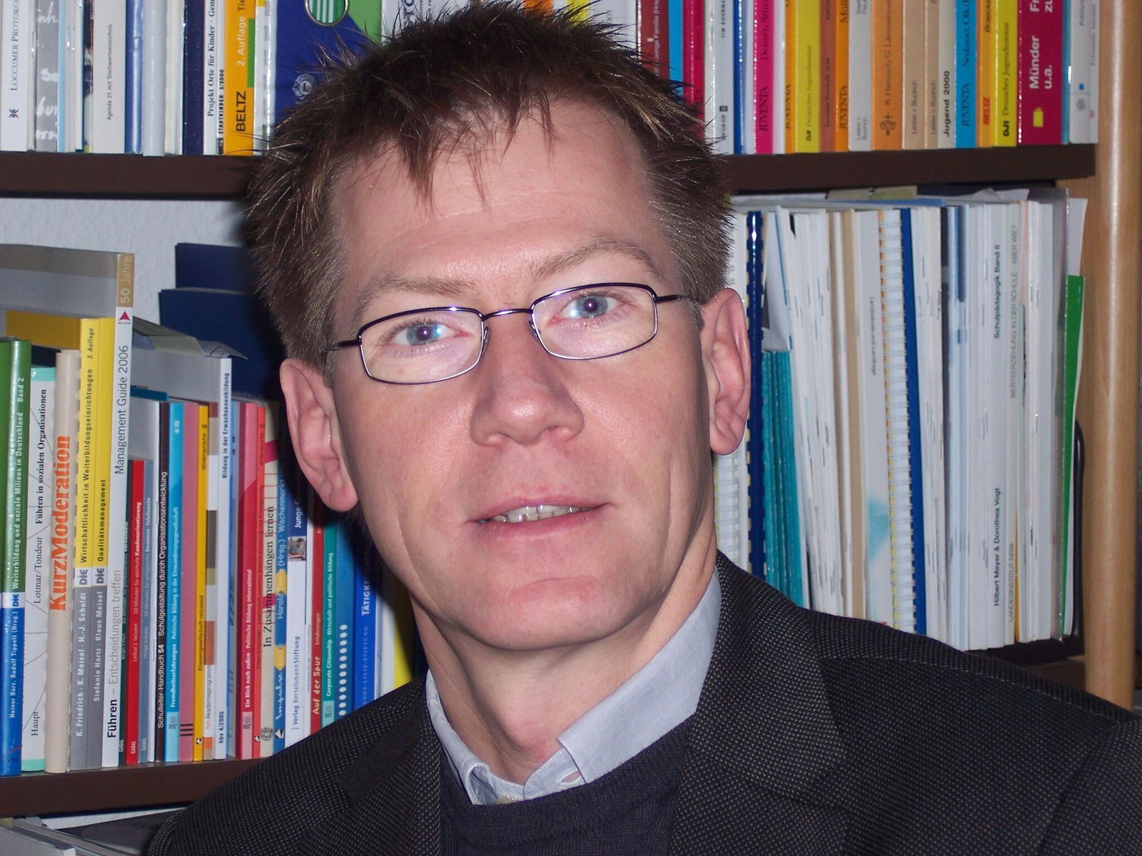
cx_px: 571
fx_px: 3860
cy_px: 428
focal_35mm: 117
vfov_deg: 12.7
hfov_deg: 16.8
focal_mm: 24
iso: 100
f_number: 4.8
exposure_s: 1/125
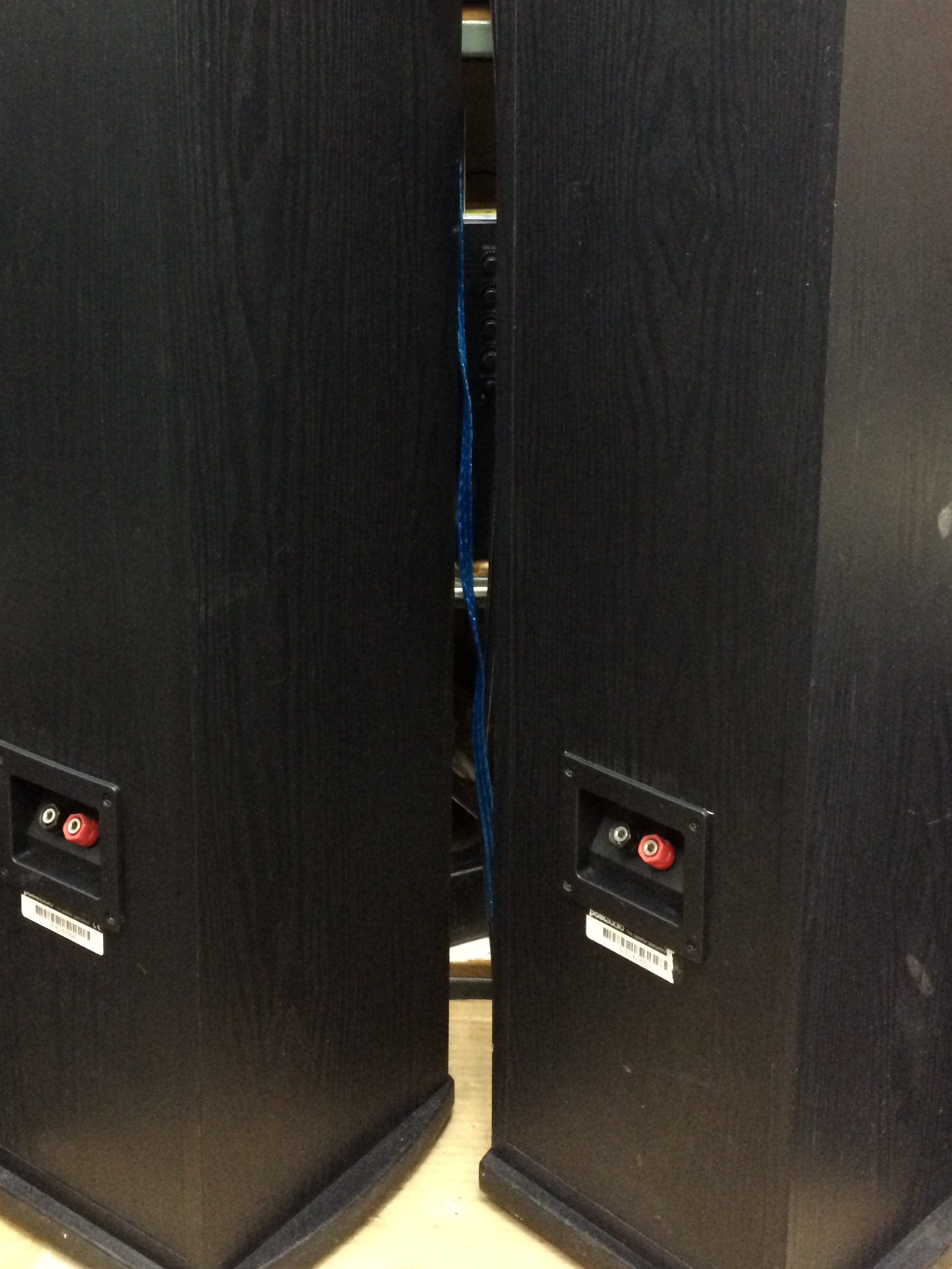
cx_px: 440
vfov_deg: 44.1
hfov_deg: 34.3
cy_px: 407
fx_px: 1540
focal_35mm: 42
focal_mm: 4.15
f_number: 2.2
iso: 320
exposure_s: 1/20
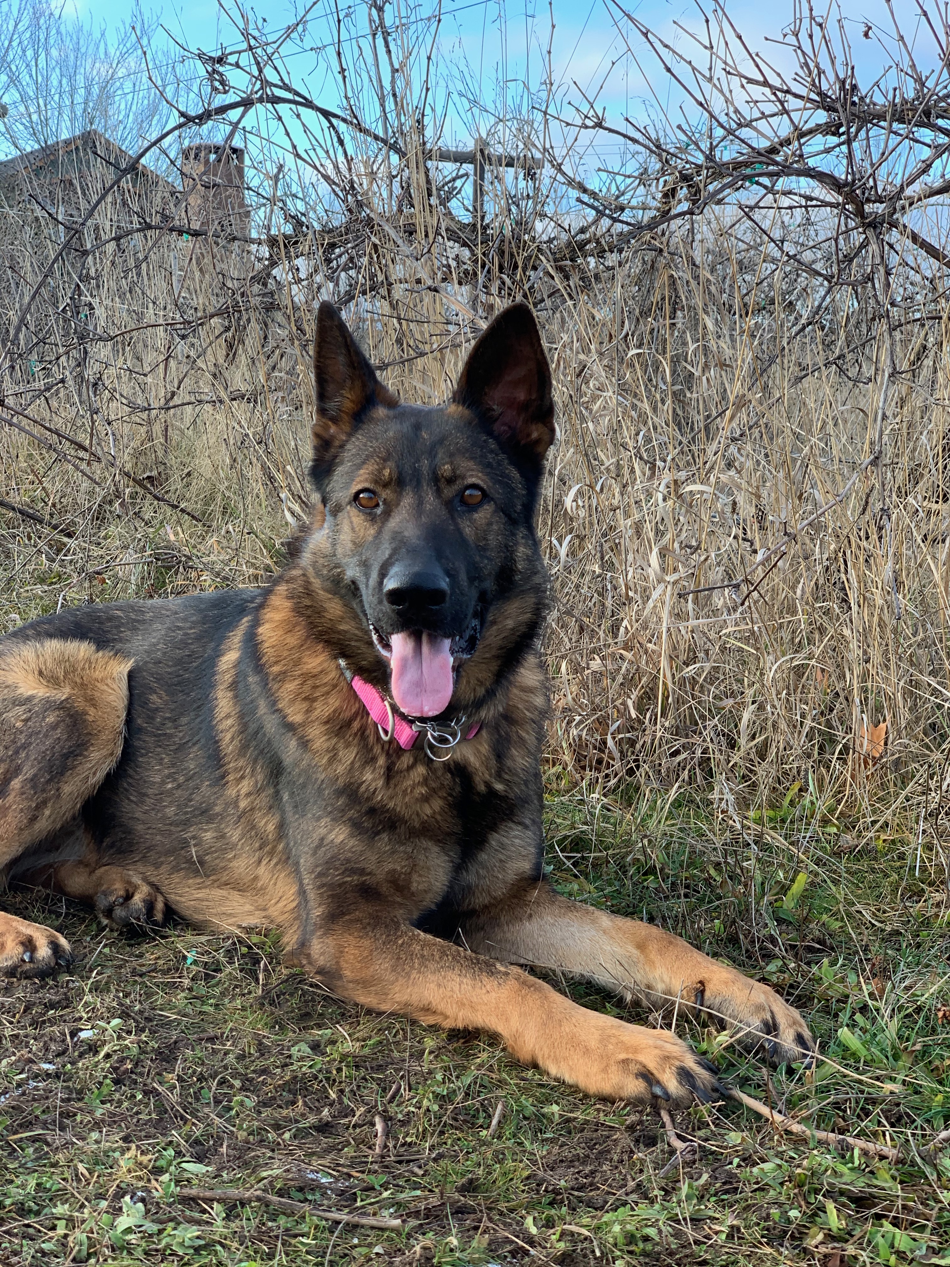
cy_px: 634
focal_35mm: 52
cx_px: 475
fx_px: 1903
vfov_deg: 36.8
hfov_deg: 28.0
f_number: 2.4
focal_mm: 6
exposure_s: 1/122
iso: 32
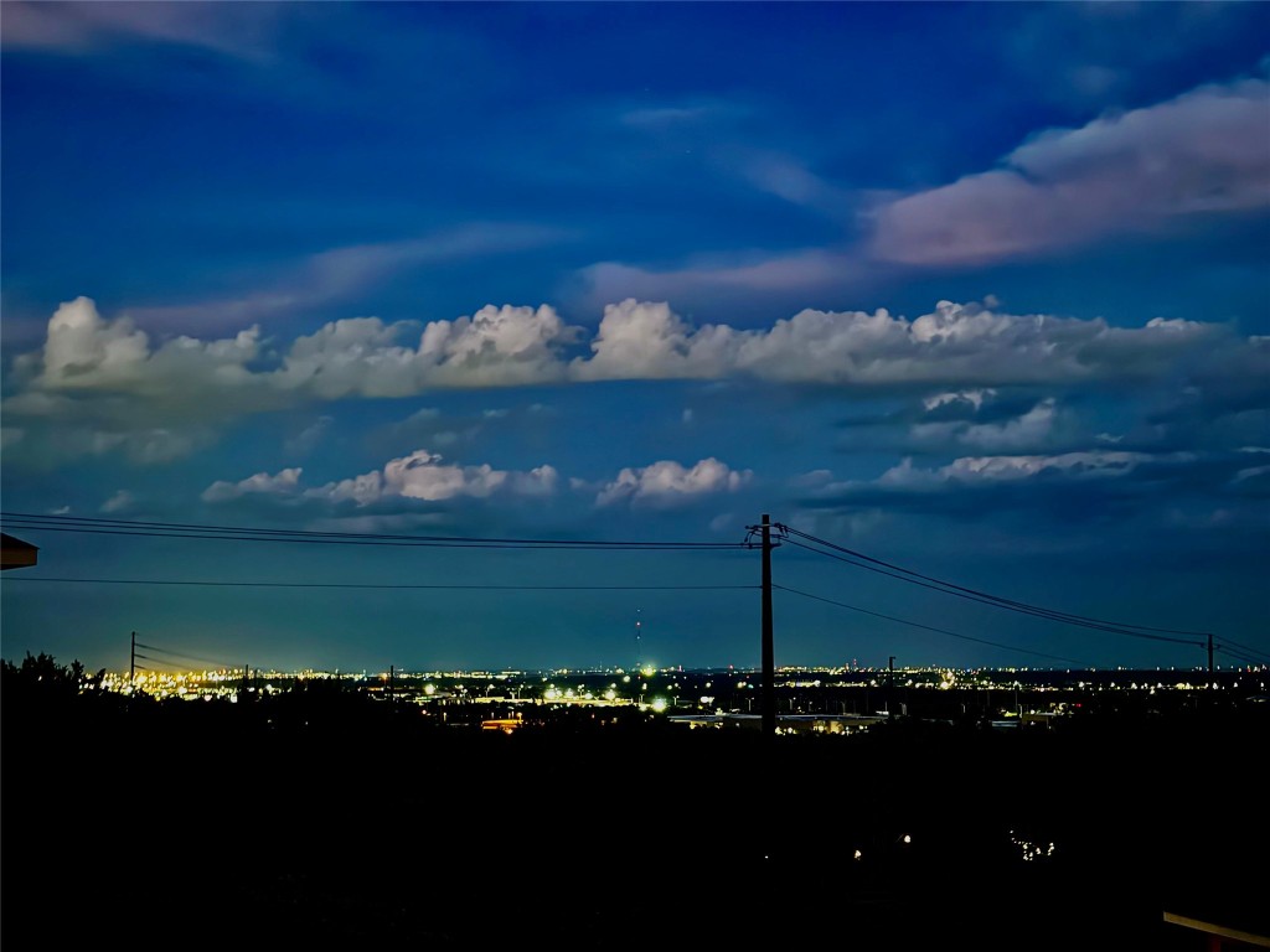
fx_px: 1761
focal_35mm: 48
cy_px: 476
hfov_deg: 39.7
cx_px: 635
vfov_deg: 30.3
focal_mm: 6.76
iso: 640
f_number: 1.78
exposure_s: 1/5
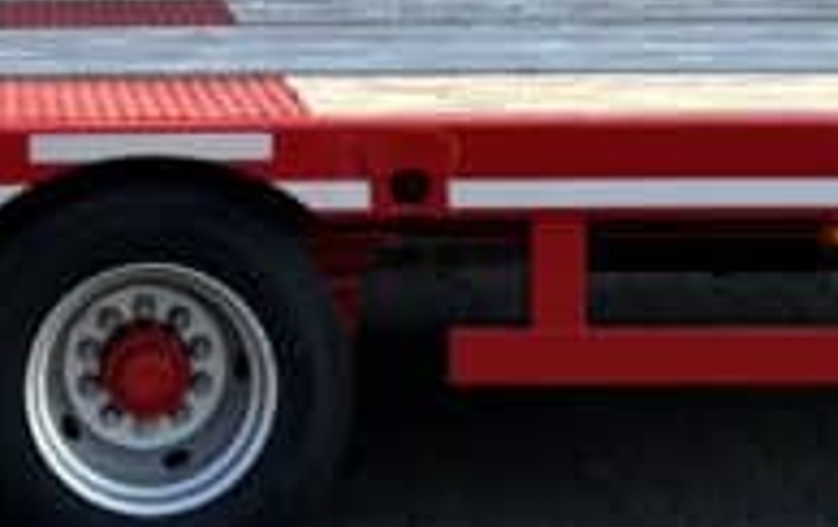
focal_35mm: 134
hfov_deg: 15.4
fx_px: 3066
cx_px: 125
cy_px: -212
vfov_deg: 9.6
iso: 80
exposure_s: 1/730
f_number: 1.78
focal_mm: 6.76
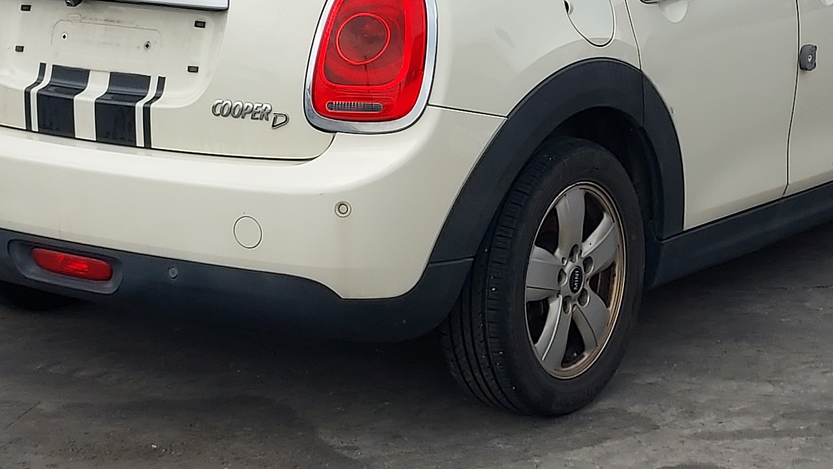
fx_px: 950
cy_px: 83
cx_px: 490
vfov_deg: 27.1
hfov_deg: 47.1
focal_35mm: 43
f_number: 1.8
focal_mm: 4.6
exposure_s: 1/646
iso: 40
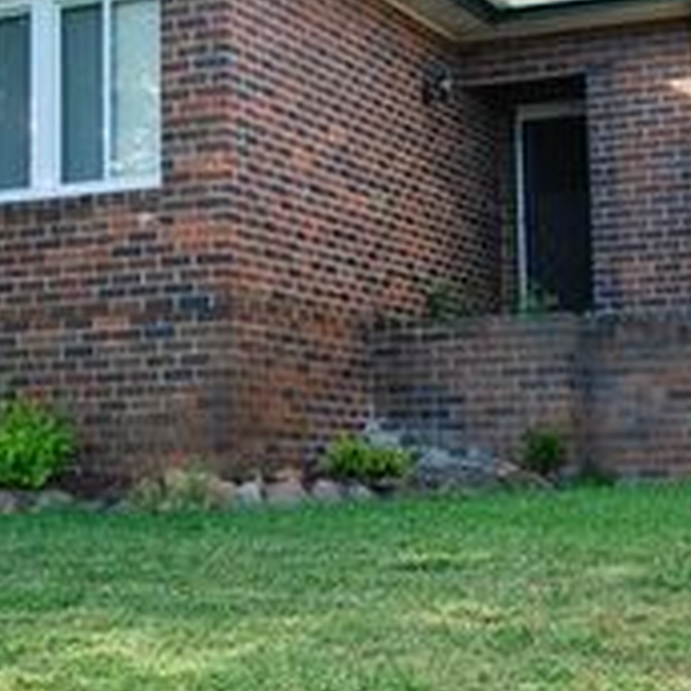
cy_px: 307
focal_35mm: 80
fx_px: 1810
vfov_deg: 21.6
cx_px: 217
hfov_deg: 21.5
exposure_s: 1/125
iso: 140
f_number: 5.6
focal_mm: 23
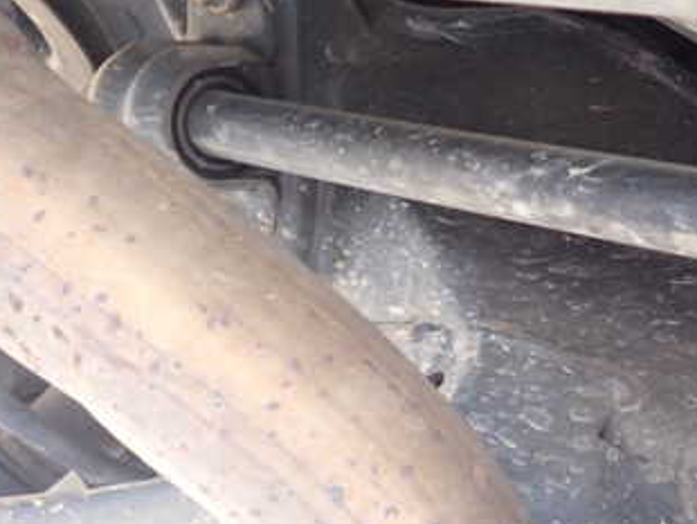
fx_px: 1169
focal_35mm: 58
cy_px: 342
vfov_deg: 25.2
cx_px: 648
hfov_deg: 31.4
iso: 320
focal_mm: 5.4
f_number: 2.3
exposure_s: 1/30
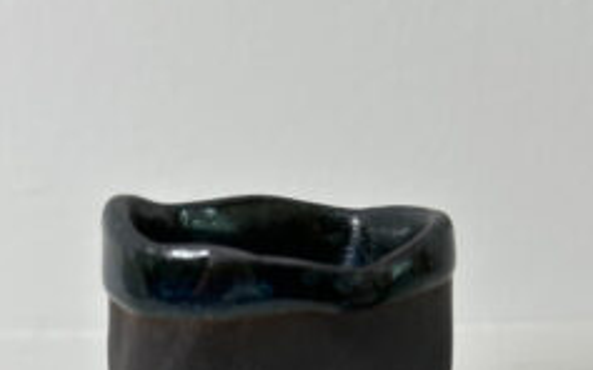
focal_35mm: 86
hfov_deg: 24.1
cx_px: 288
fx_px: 1390
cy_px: 465
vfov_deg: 14.6
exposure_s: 1/121
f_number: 1.78
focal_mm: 6.86
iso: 80
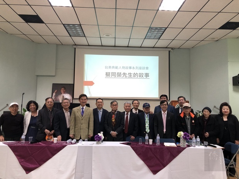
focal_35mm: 28
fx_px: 193
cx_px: 120
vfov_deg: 49.7
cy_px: 90
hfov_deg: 63.4
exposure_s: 1/24
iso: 40
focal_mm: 4
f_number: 1.8
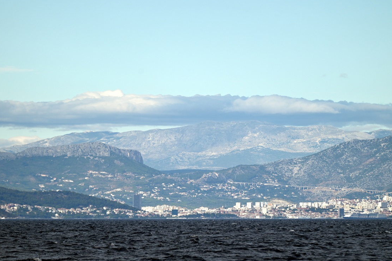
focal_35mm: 317
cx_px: 210
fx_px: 3452
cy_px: 132
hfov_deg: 6.5
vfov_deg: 4.3
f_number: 5.6
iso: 100
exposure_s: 1/1000
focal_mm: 270
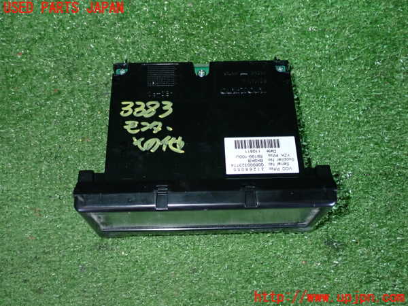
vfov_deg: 39.7
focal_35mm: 36
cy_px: 153
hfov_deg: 51.4
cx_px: 204
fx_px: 424
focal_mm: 6.37
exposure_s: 1/40
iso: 500
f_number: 7.1
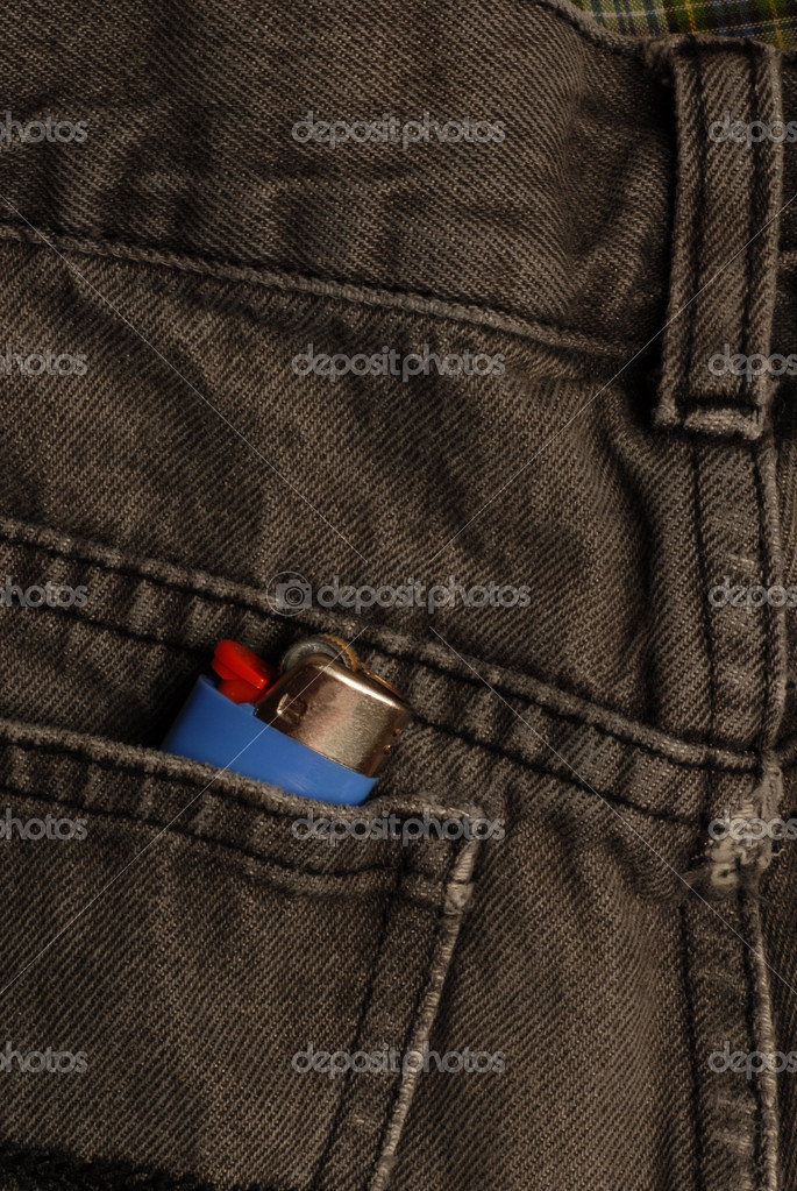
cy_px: 596
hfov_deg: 10.2
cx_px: 398
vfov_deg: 15.2
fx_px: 4469
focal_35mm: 135
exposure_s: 1/100
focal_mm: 90
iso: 200
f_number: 22
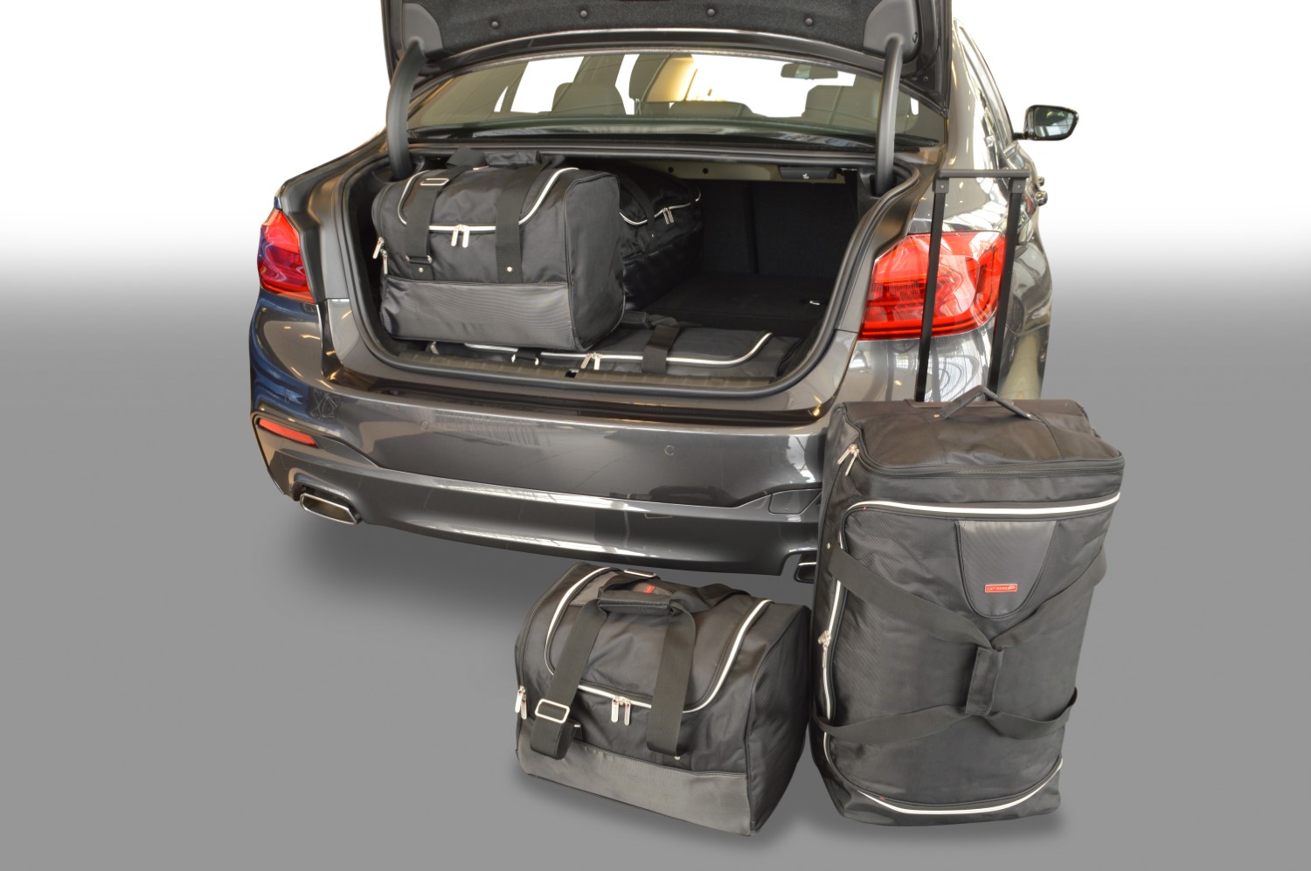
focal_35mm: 32
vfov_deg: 41.6
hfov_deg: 59.5
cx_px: 656
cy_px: 436
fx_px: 1146
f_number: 11
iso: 100
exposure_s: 1/2.5
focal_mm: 21
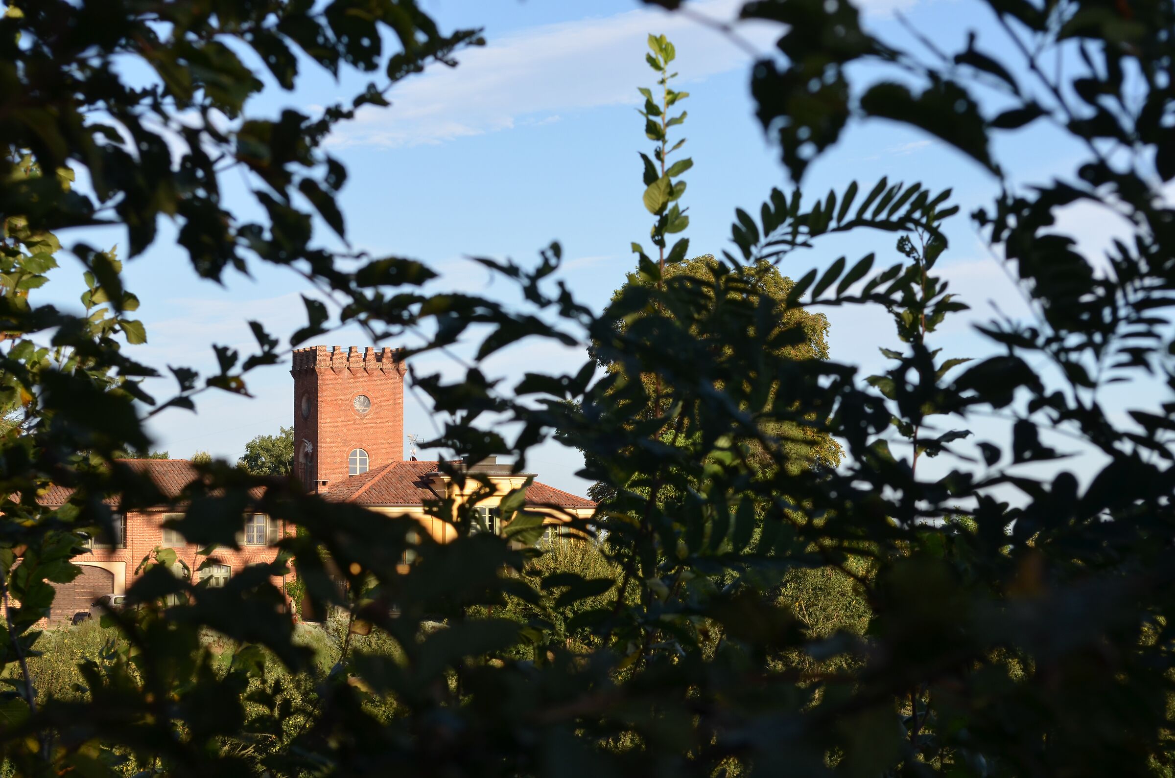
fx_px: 2687
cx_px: 588
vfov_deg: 16.5
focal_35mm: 82
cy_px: 389
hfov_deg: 24.7
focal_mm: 55
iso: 400
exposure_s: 1/320
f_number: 9
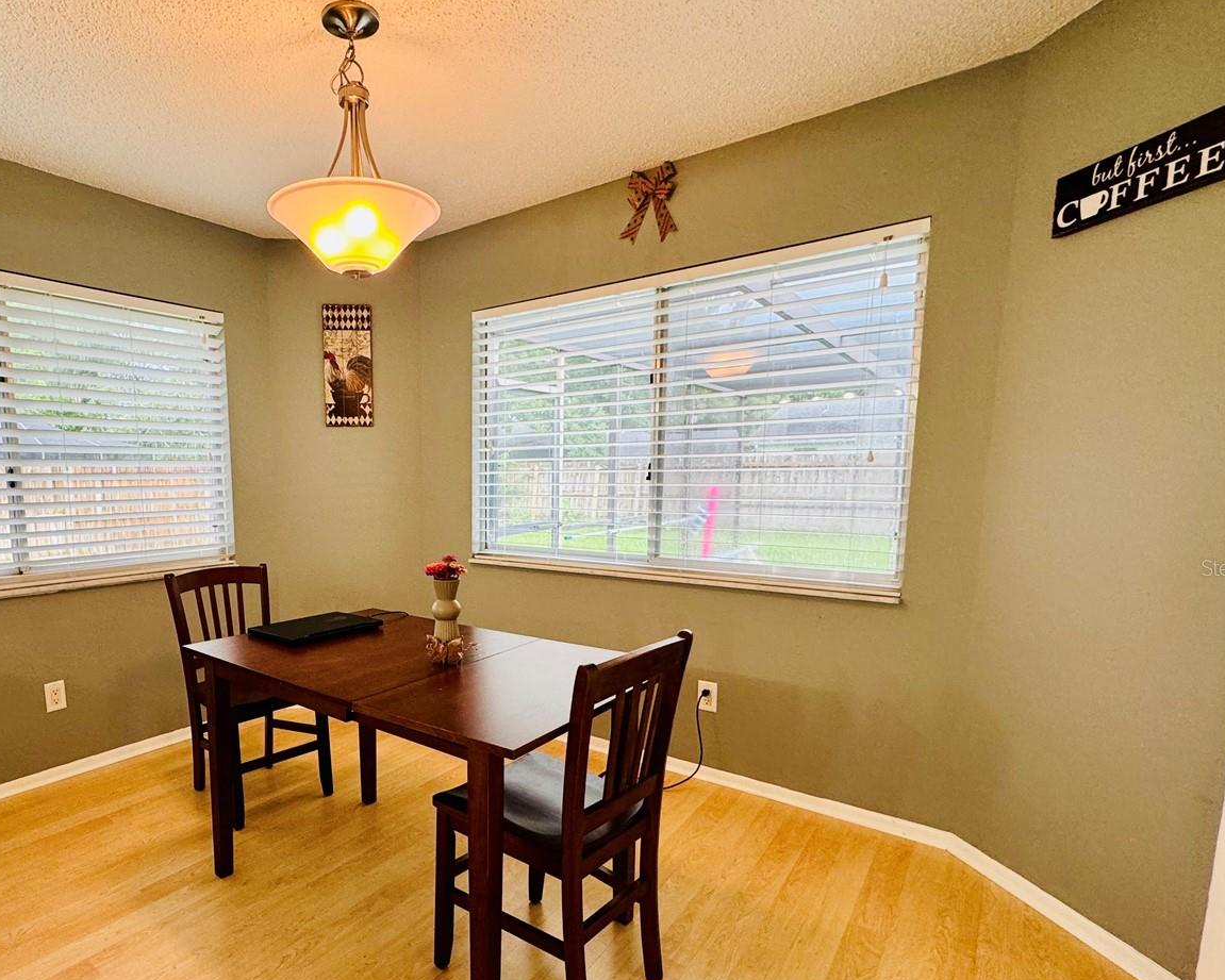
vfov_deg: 70.4
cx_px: 450
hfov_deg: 81.5
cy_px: 567
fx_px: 689
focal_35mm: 19
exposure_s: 1/120
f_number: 2.2
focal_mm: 2.22
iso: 200
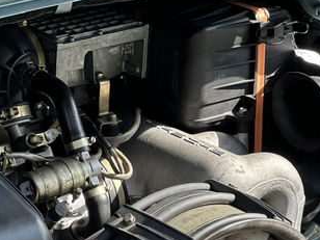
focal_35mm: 192
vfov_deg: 7.7
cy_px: 238
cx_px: 114
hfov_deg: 10.3
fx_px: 1775
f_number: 2.8
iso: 25
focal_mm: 9
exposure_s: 1/121
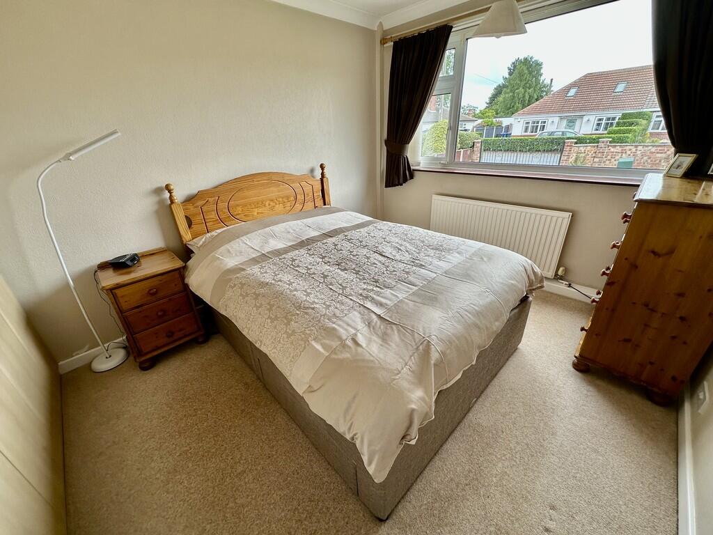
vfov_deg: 85.7
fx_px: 288
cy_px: 268
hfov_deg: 102.1
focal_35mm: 14
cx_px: 356
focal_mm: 2.22
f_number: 2.2
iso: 40
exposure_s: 1/107
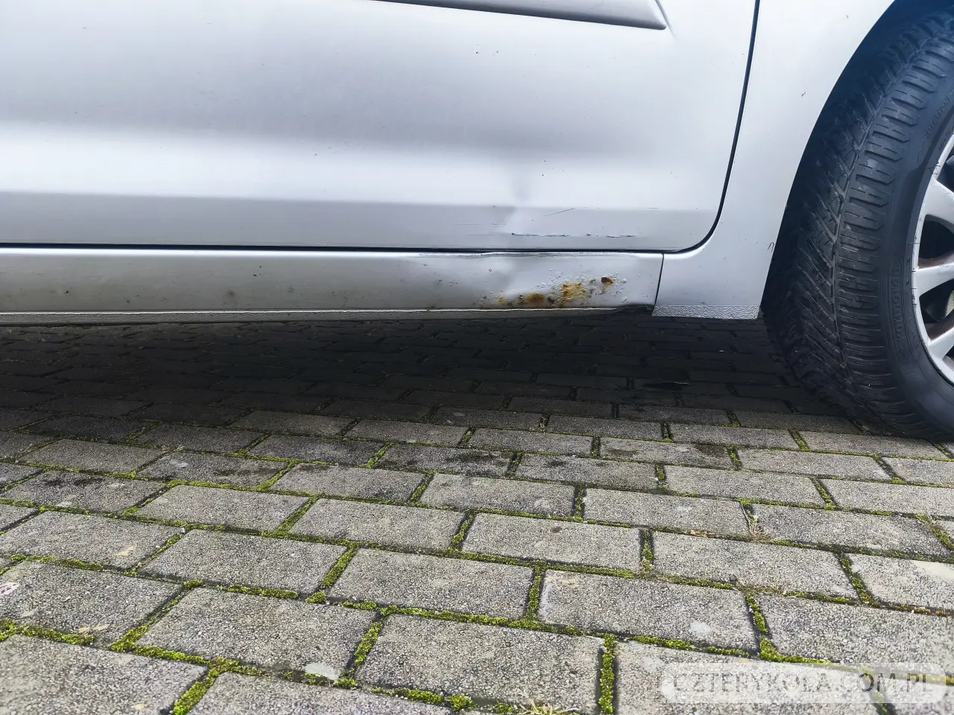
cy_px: 358
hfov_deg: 73.9
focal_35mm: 23
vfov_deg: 58.9
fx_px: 634
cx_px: 477
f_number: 1.65
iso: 80
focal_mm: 6.14
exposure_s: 1/99.9
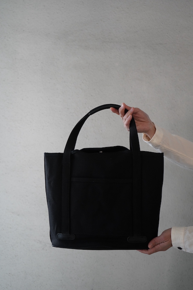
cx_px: 96
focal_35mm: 40
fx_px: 322
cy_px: 145
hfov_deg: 33.4
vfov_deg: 48.5
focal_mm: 40
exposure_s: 1/160
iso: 3200
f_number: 4.5
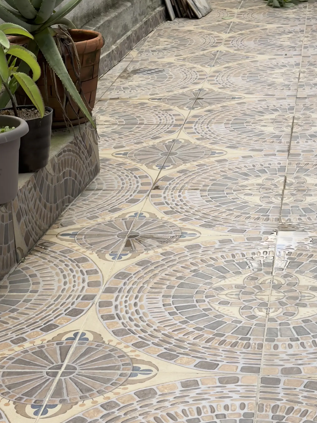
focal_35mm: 98
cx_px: 182
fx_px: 1197
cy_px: 118
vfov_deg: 19.9
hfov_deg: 15.1
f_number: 1.78
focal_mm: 6.76
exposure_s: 1/657
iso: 64
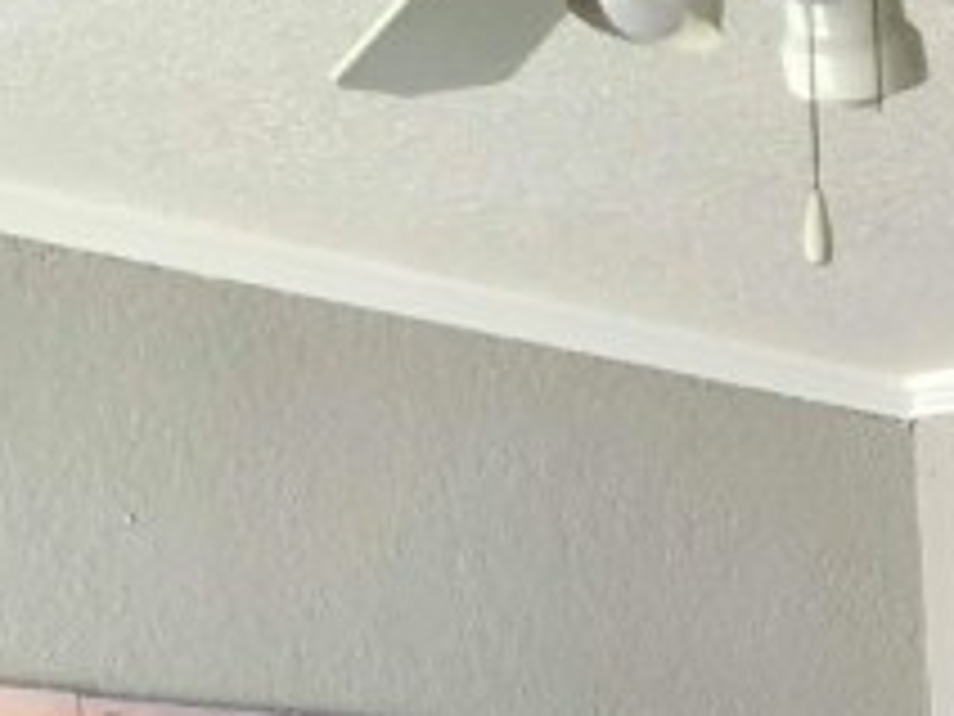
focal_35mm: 111
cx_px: 1782
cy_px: 1522
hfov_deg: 15.1
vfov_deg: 11.7
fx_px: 3059
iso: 250
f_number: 1.8
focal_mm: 5.54
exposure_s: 1/120
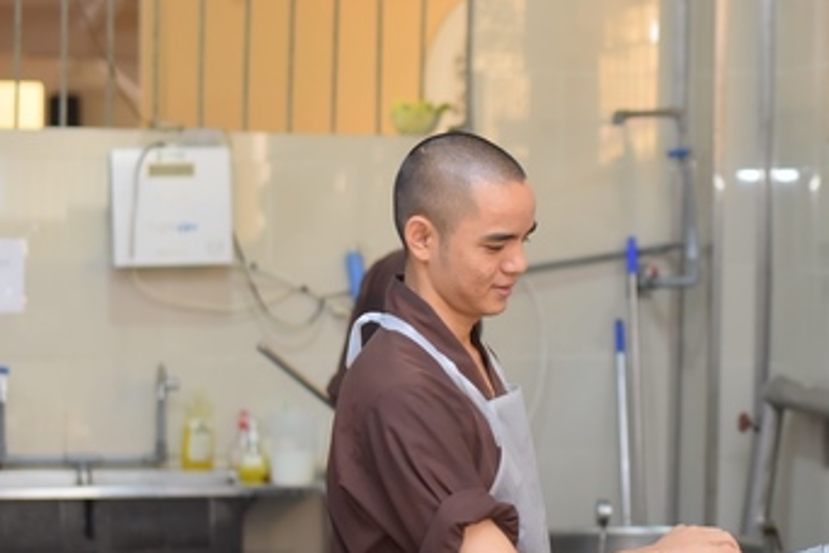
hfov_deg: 21.0
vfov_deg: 14.4
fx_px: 2187
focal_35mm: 95
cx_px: 739
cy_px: 383
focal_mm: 50
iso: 800
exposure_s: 1/125
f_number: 2.5
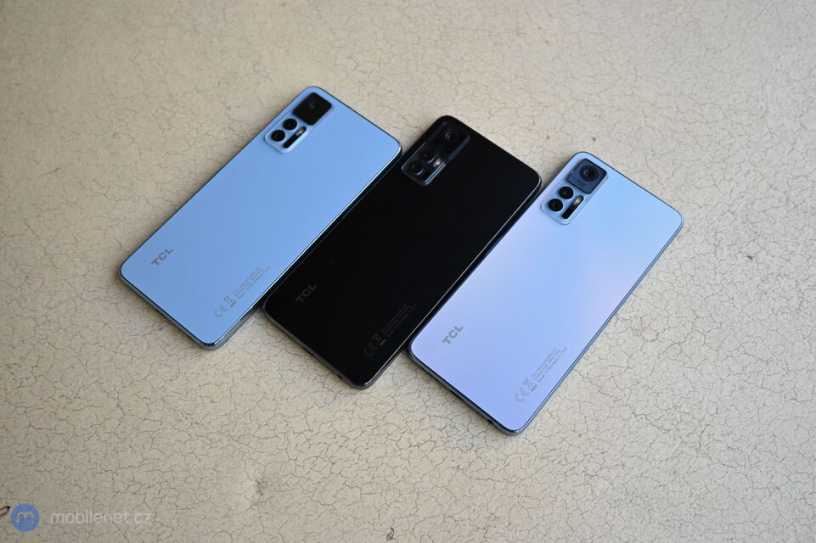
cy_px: 272
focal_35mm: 36
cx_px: 408
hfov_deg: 53.1
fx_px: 816
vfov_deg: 36.8
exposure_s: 1/250
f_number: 4.2
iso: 400
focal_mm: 24
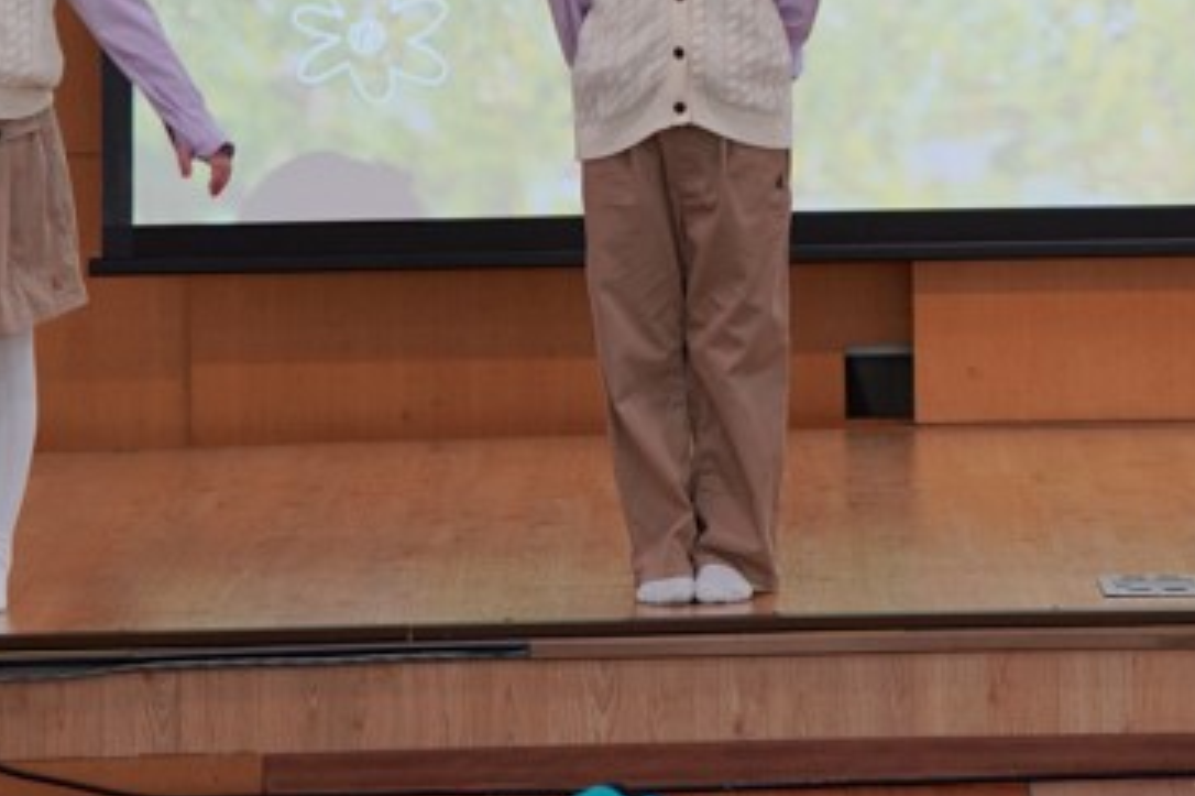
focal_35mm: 234
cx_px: 1043
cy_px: -149
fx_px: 7764
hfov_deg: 8.8
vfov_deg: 5.8
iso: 500
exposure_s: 1/160
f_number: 4
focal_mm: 94
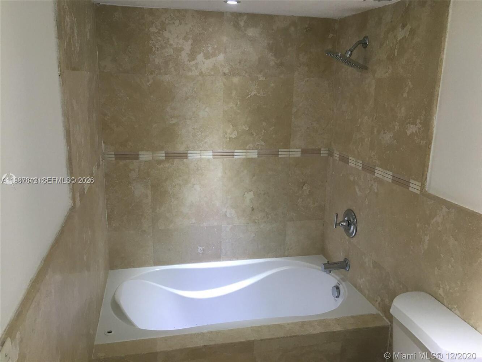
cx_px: 241
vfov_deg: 48.2
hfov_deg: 61.7
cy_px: 181
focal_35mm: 29
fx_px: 404
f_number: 2.2
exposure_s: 1/30
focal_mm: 4.15
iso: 80
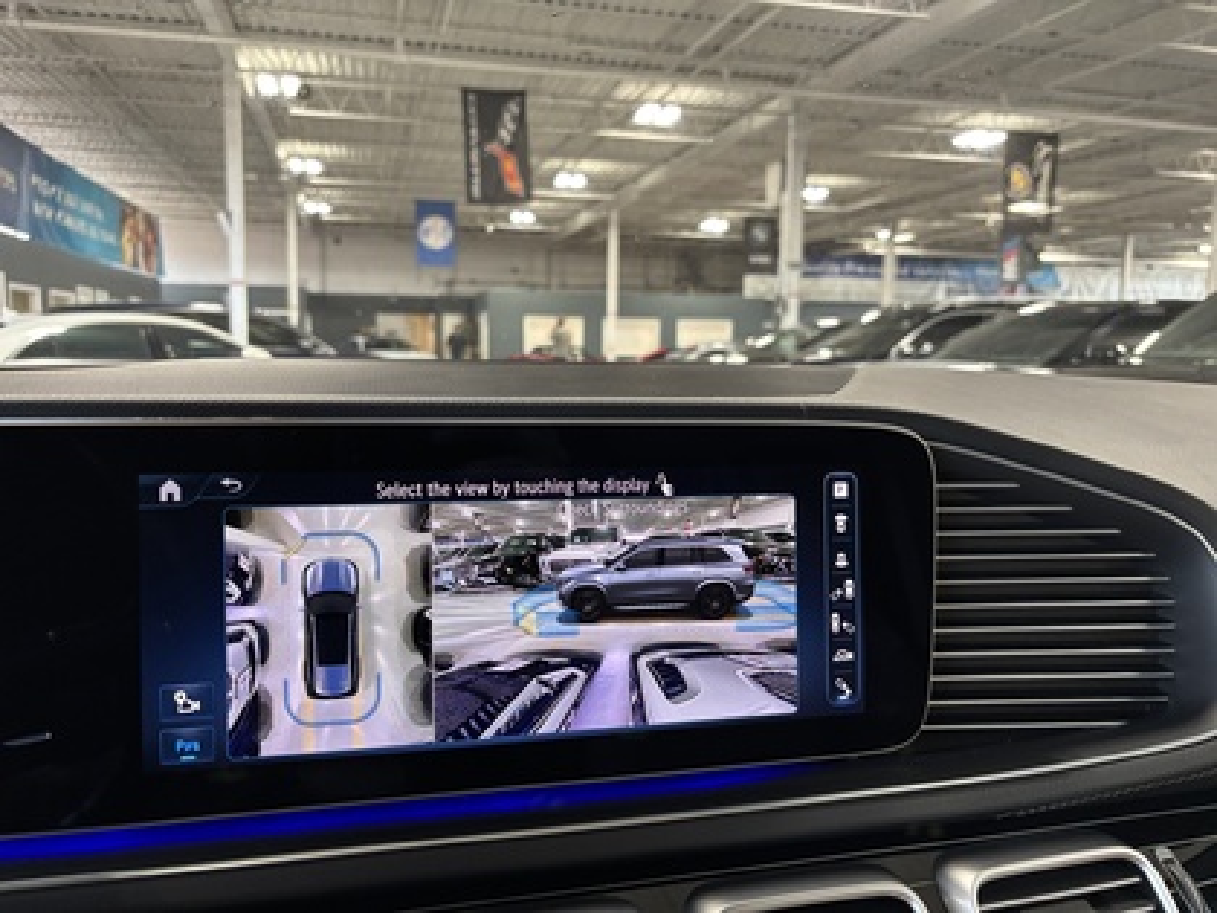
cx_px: 608
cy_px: 456
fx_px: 914
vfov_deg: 53.1
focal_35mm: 26
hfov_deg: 67.3
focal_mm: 5.96
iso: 160
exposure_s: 1/52
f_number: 1.6
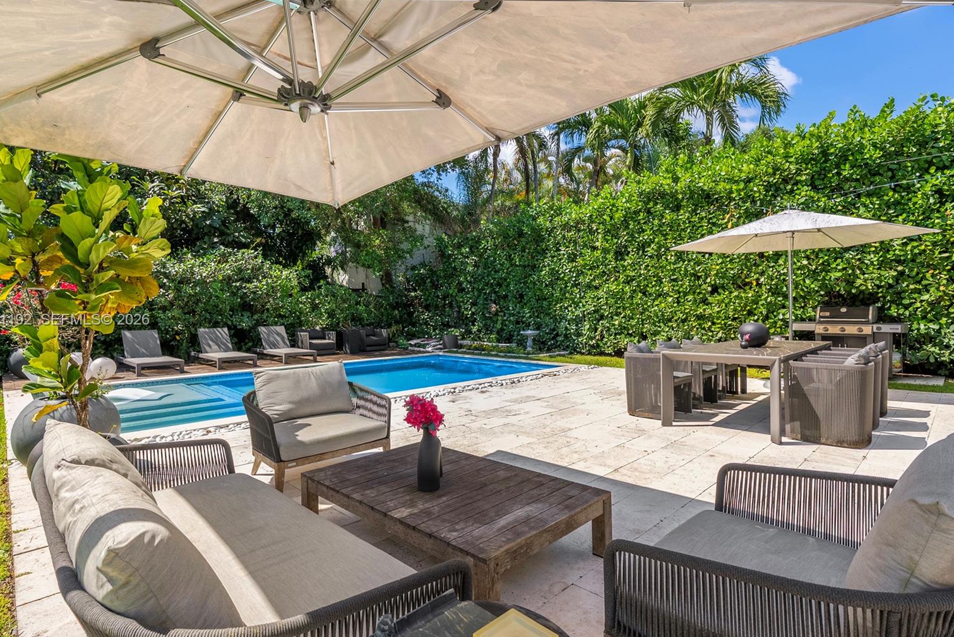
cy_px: 321
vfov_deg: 67.4
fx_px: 477
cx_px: 458
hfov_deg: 89.9
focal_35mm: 18
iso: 100
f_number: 8
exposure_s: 1/160
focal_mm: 17
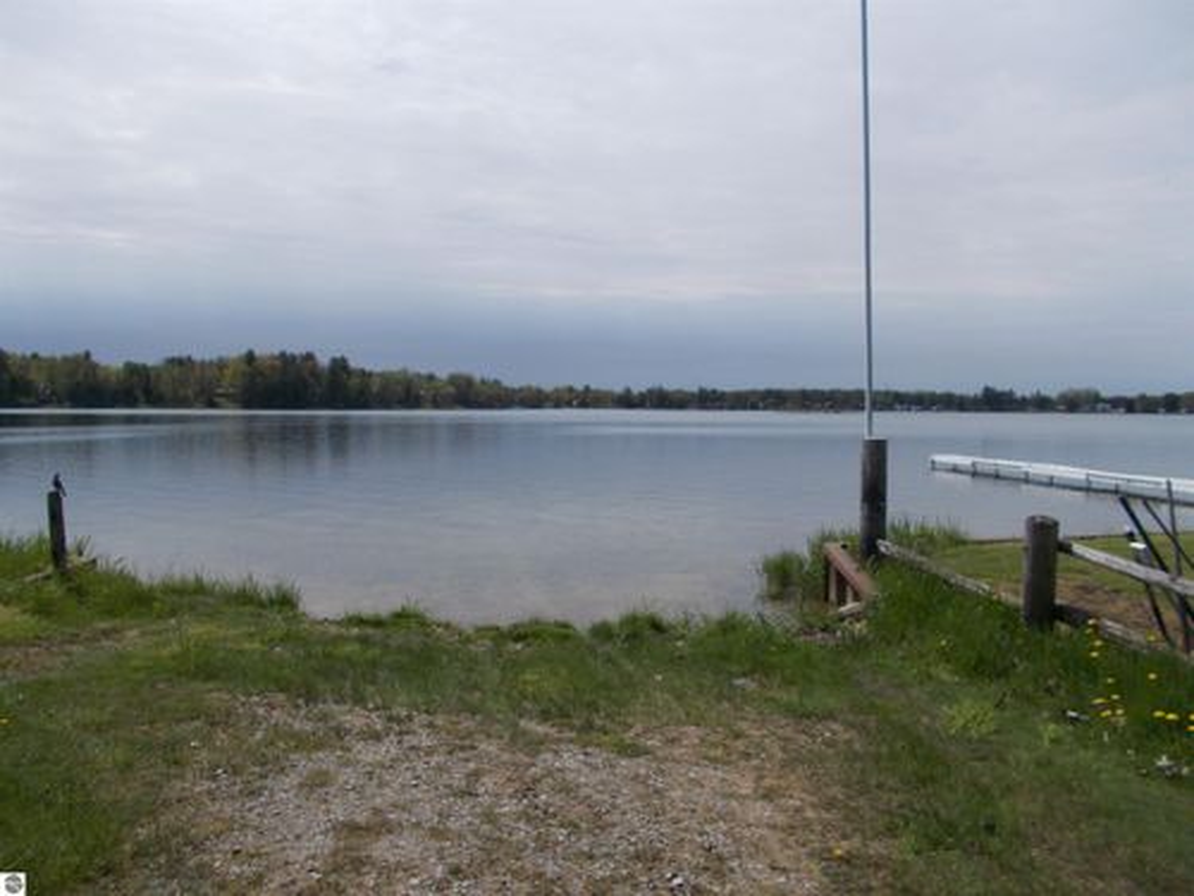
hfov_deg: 67.3
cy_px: 448
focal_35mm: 26
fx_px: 897
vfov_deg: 53.1
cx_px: 597
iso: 80
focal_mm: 4.6
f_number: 8
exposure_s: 1/320
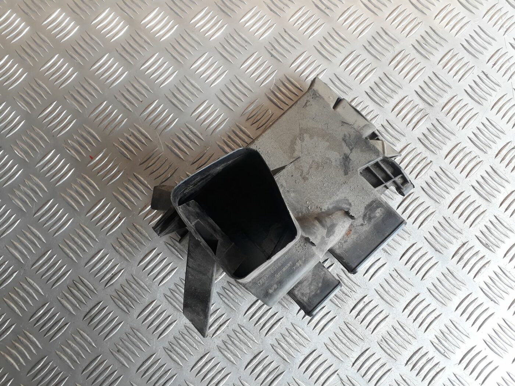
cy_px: 193
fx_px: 402
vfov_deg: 51.4
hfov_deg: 65.3
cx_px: 258
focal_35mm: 27
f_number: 1.9
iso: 80
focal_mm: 3.6
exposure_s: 1/100
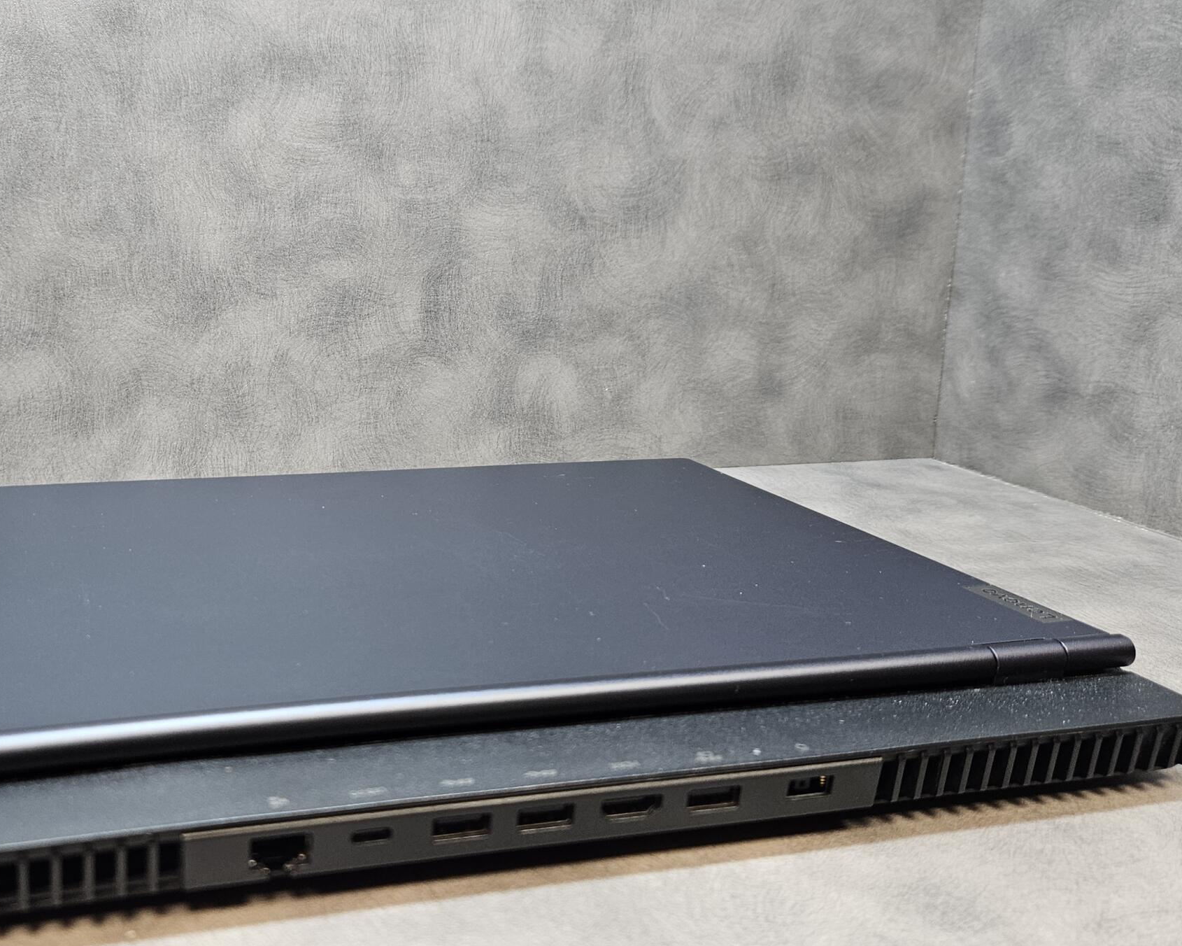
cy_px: 432
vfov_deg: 43.3
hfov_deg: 51.5
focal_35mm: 34
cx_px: 359
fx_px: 1189
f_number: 1.8
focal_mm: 5.4
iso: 250
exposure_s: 1/100
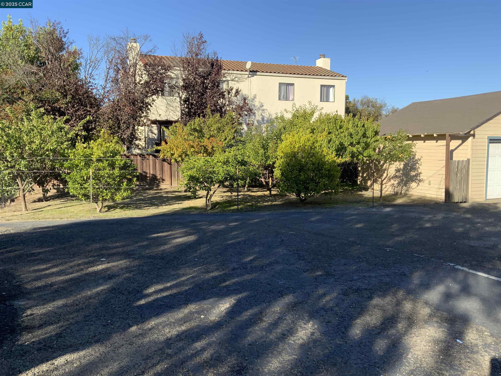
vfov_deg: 48.2
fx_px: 420
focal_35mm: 29
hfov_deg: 61.7
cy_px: 188
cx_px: 250
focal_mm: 3
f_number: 1.8
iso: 16
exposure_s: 1/1168
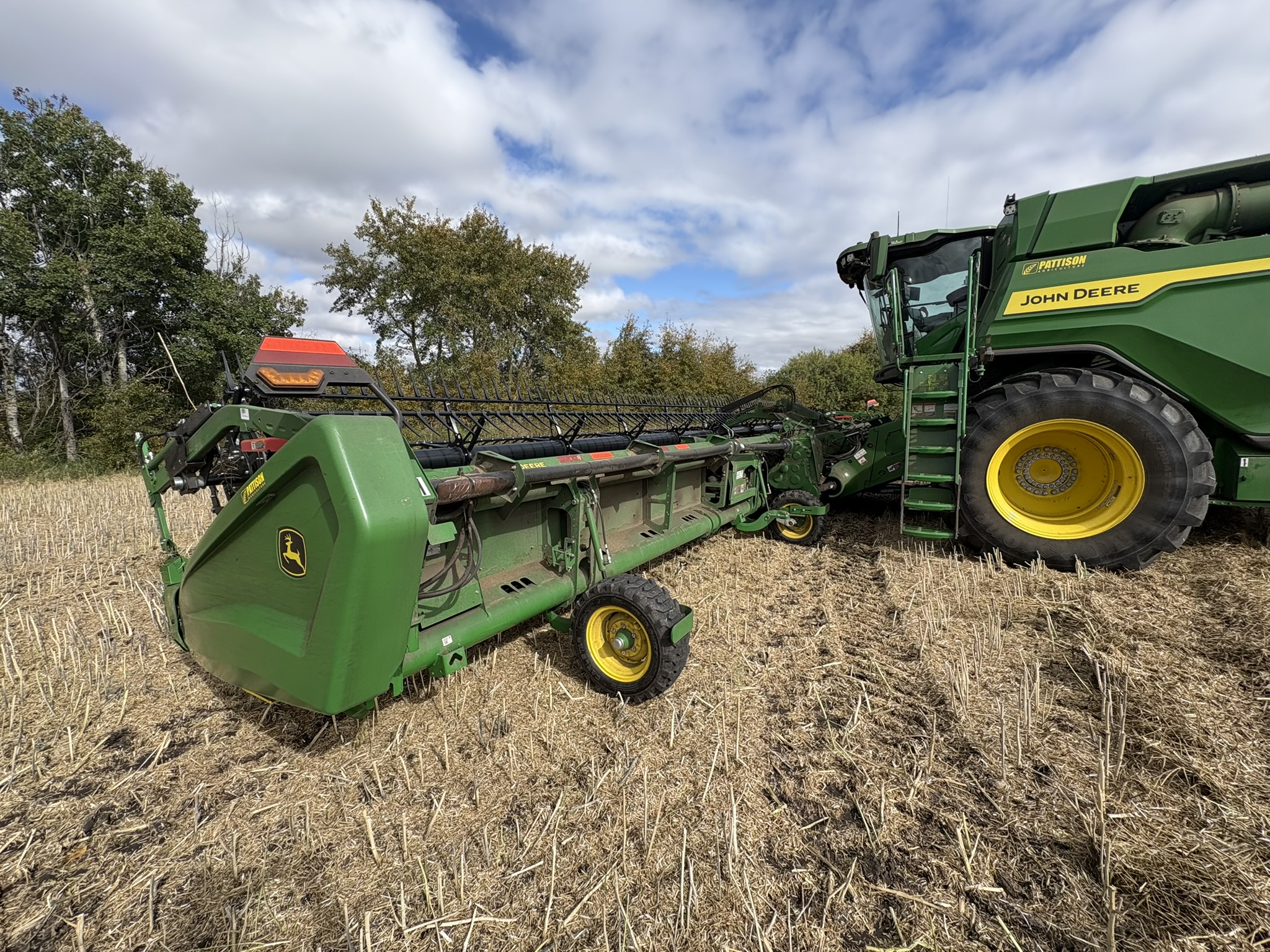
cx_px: 635
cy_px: 476
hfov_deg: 102.1
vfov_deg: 85.7
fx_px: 514
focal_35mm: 14
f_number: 2.2
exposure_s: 1/1299
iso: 50
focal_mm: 2.22
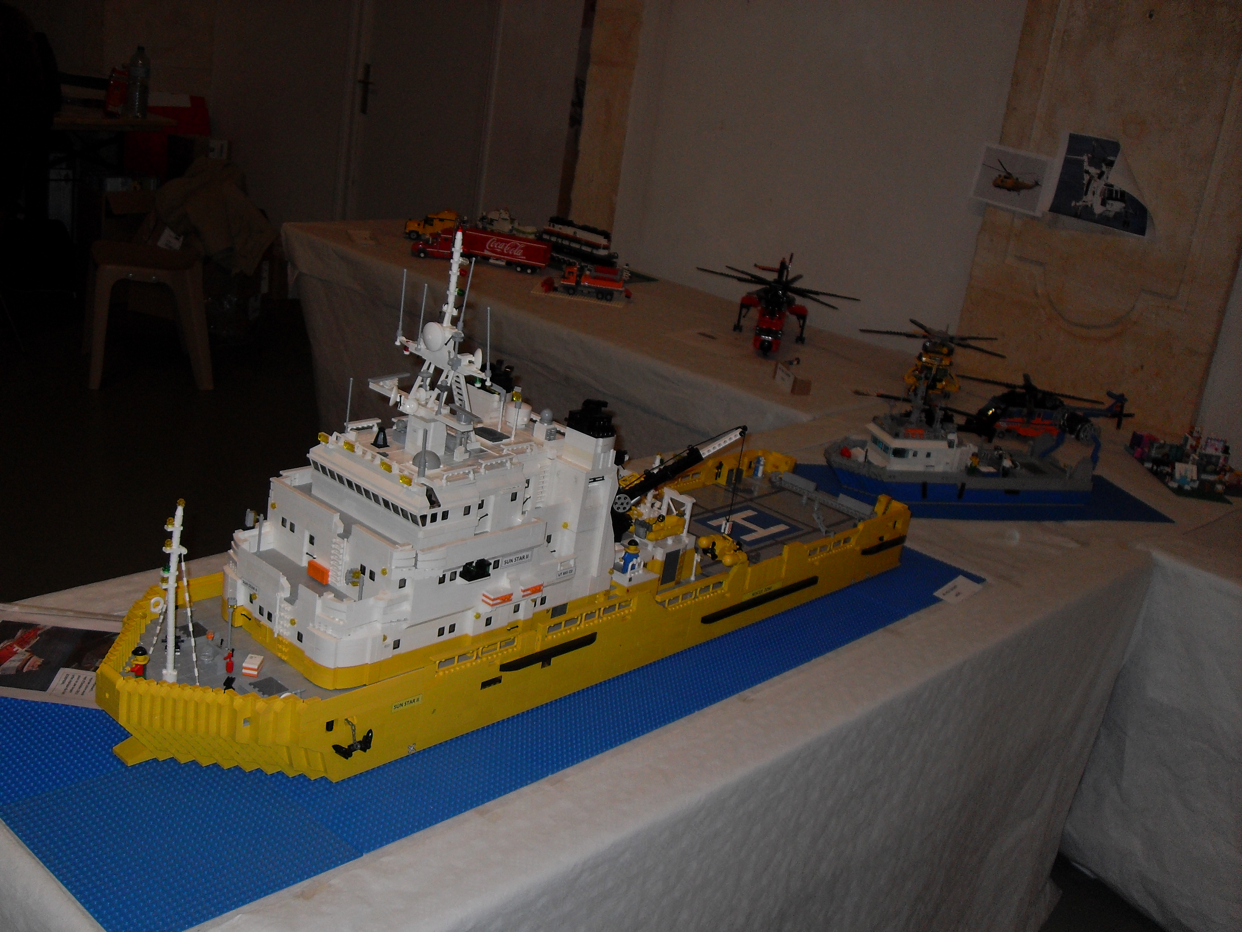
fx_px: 1328
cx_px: 621
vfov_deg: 38.7
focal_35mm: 37
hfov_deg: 50.1
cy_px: 466
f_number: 2.8
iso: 100
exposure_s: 1/45
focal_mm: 6.3
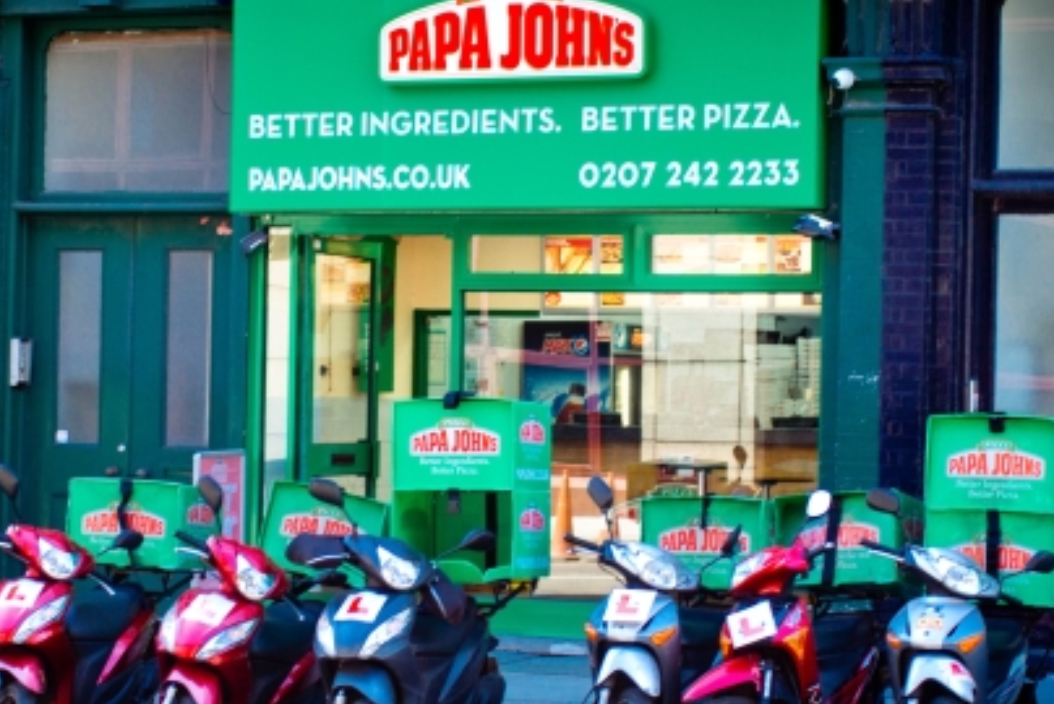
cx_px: 483
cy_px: 306
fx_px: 2662
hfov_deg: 22.4
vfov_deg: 15.1
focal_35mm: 91
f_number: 4.5
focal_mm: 35
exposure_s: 1/90
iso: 100
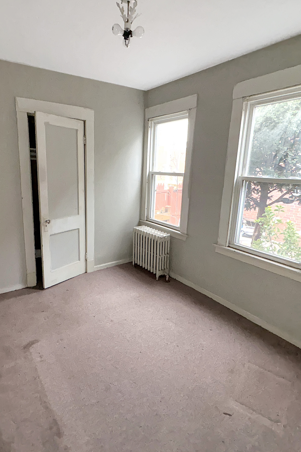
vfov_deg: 84.0
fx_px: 251
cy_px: 223
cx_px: 129
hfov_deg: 61.7
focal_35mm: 20
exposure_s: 1/109
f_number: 2.2
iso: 64
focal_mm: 2.22
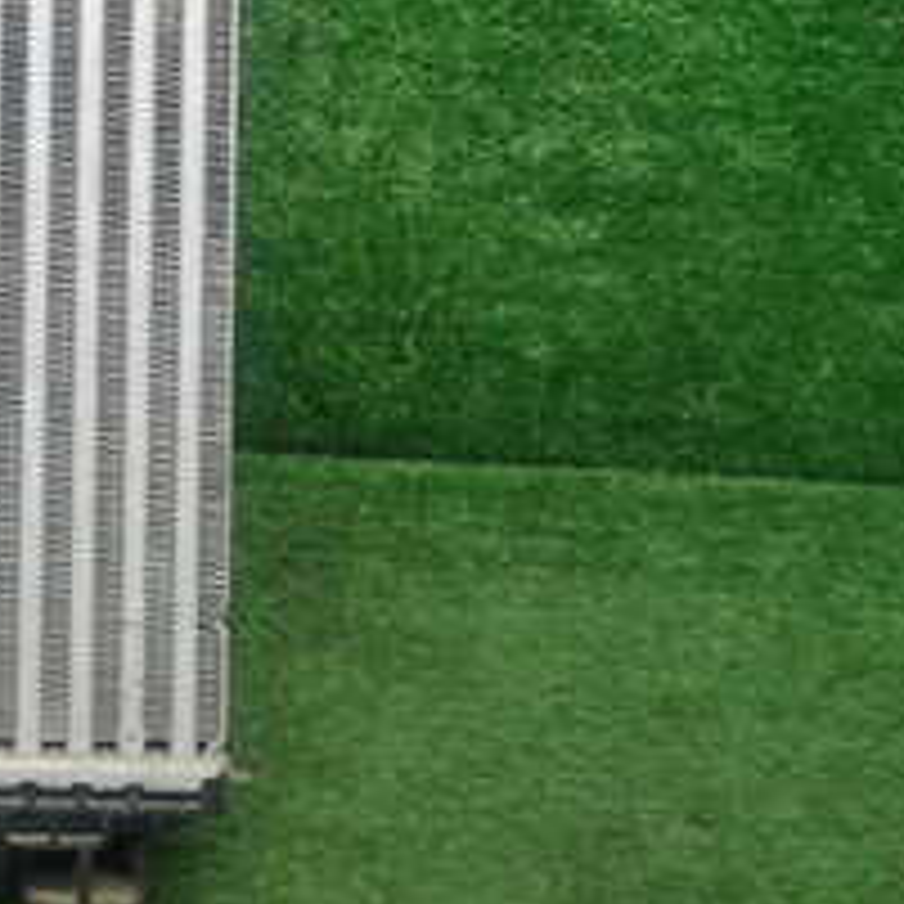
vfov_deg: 21.5
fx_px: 2334
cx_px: -162
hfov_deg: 20.6
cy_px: 135
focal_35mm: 79
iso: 200
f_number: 2.3
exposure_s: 1/60
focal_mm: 5.4
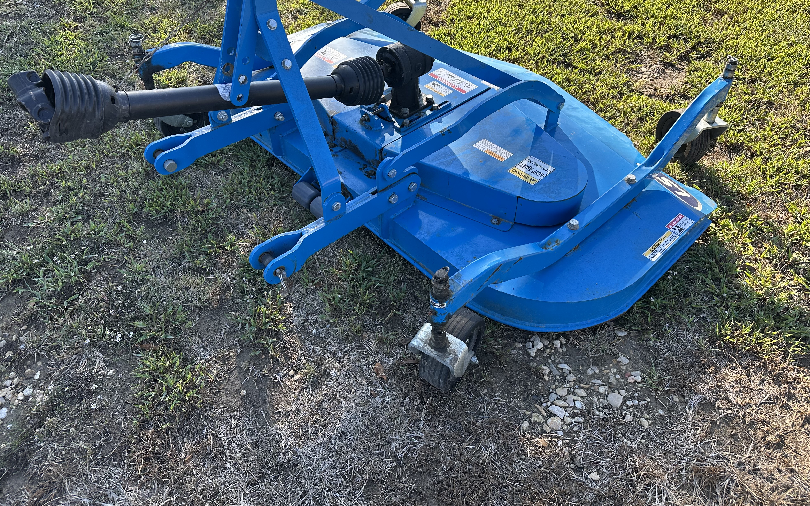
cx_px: 402
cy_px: 200
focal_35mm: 26
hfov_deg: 70.4
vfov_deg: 47.3
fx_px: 574
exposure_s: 1/879
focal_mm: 6.86
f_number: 1.78
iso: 80
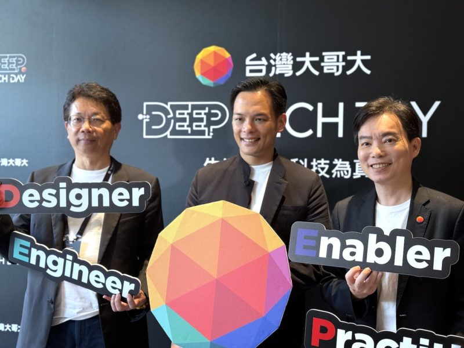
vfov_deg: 30.3
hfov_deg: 39.7
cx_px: 232
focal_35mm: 48
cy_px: 174
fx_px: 643
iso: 250
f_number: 1.78
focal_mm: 6.86
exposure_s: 1/59
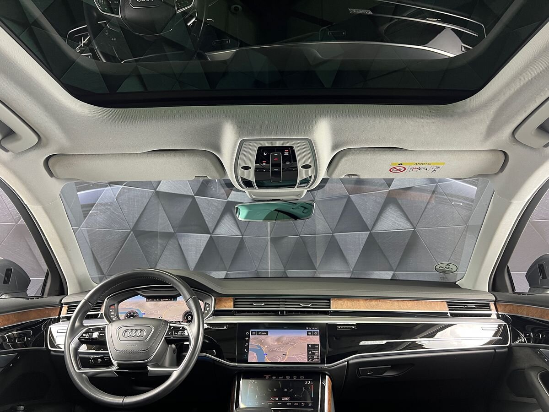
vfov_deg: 53.1
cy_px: 206
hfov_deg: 67.3
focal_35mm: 26
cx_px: 274
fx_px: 412
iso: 200
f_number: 1.5
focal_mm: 5.7
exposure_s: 1/50
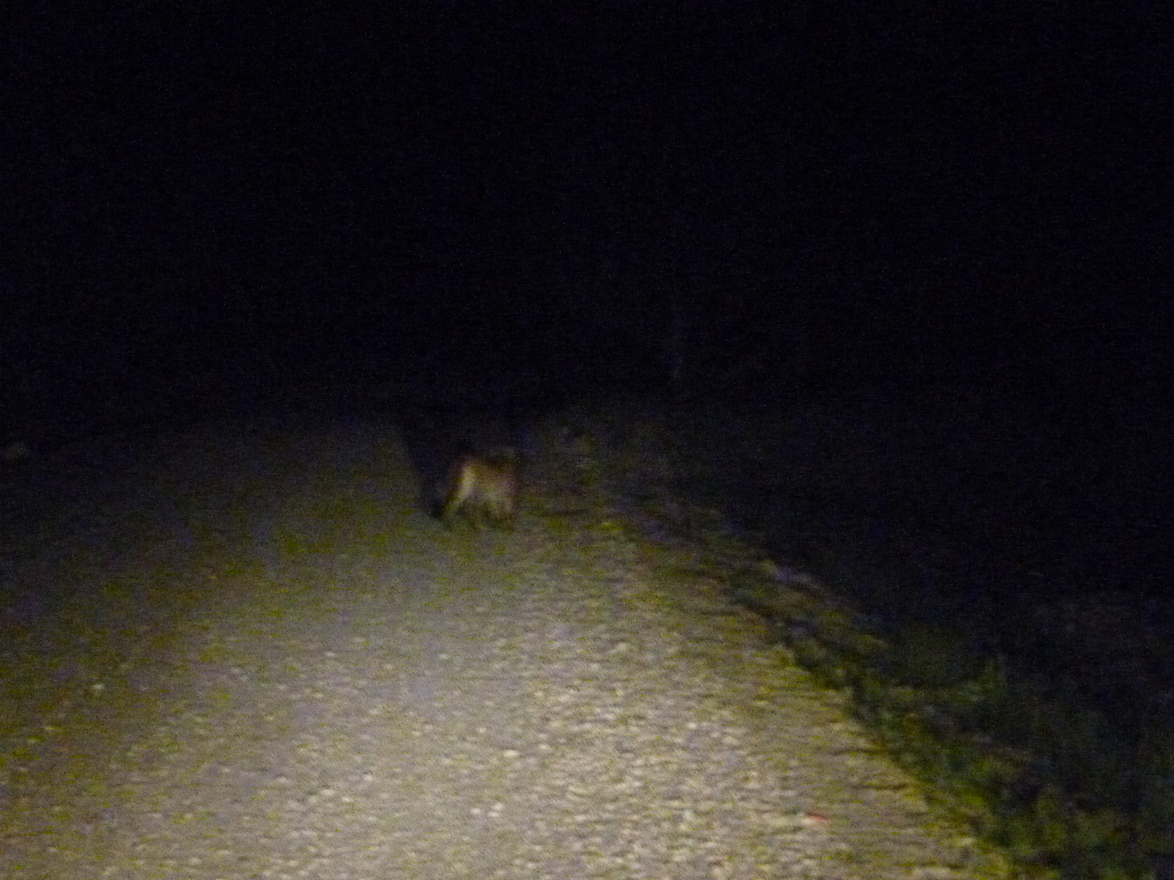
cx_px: 587
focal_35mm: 166
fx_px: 5630
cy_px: 440
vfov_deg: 8.9
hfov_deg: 11.9
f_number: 5.9
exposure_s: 1/4
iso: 1600
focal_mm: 22.8
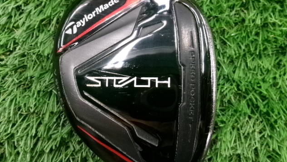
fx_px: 236
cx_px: 145
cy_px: 86
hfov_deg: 62.6
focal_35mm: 31
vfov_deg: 37.7
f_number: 3.9
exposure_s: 1/34
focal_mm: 5.1
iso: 800
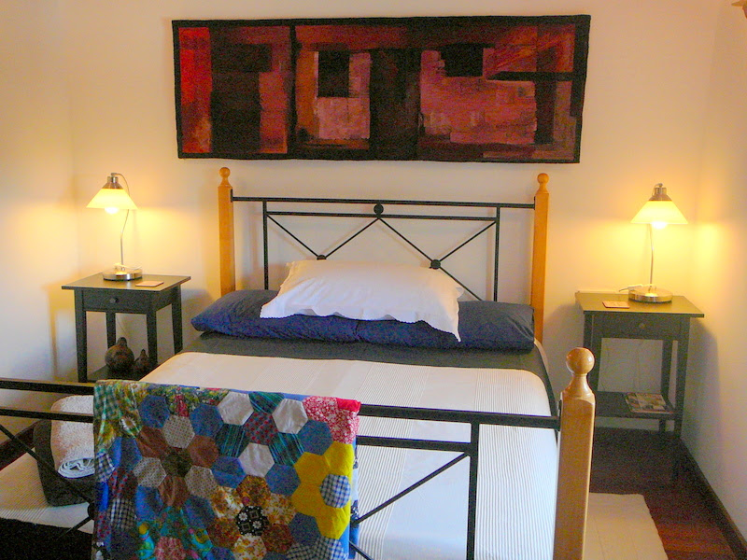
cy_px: 280
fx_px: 755
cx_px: 374
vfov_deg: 40.7
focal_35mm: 35
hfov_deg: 52.6
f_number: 2.8
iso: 200
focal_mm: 5.2
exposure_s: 1/60
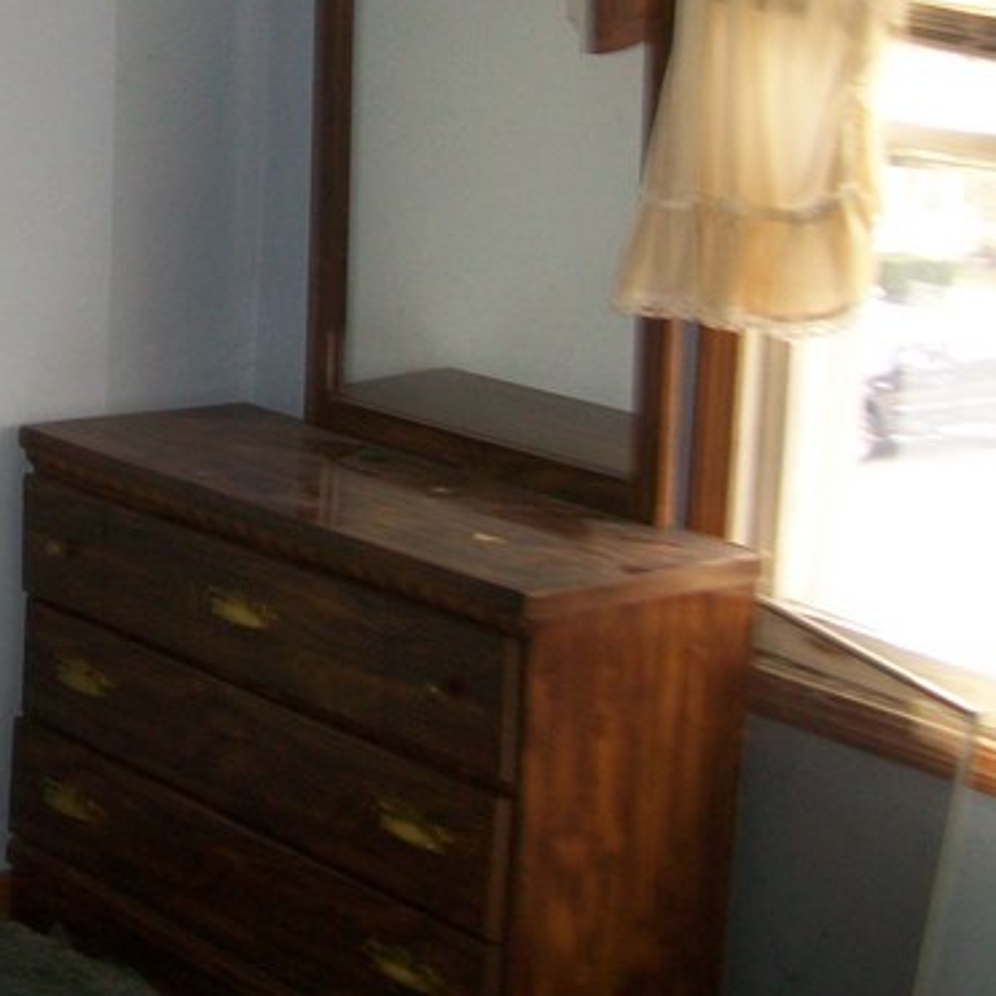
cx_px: -282
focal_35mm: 83
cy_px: -3
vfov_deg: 20.2
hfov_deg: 19.4
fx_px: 2702
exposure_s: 1/60
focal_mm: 6.1
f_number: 2.7
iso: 64
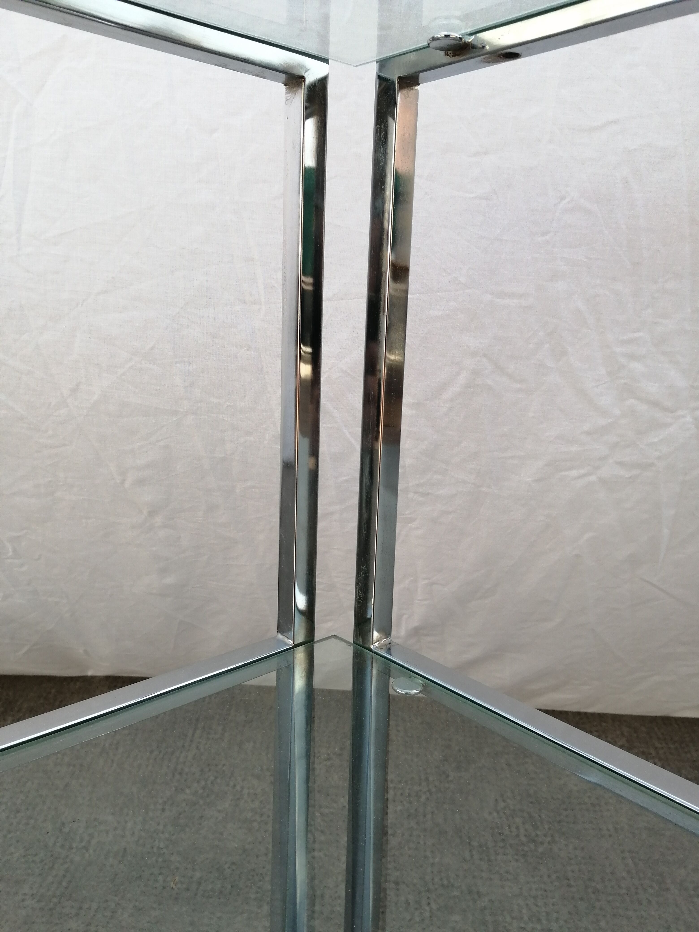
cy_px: 466
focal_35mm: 26
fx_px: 700
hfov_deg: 53.1
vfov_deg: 67.3
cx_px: 350
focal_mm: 3.46
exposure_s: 1/423
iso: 50
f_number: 1.8
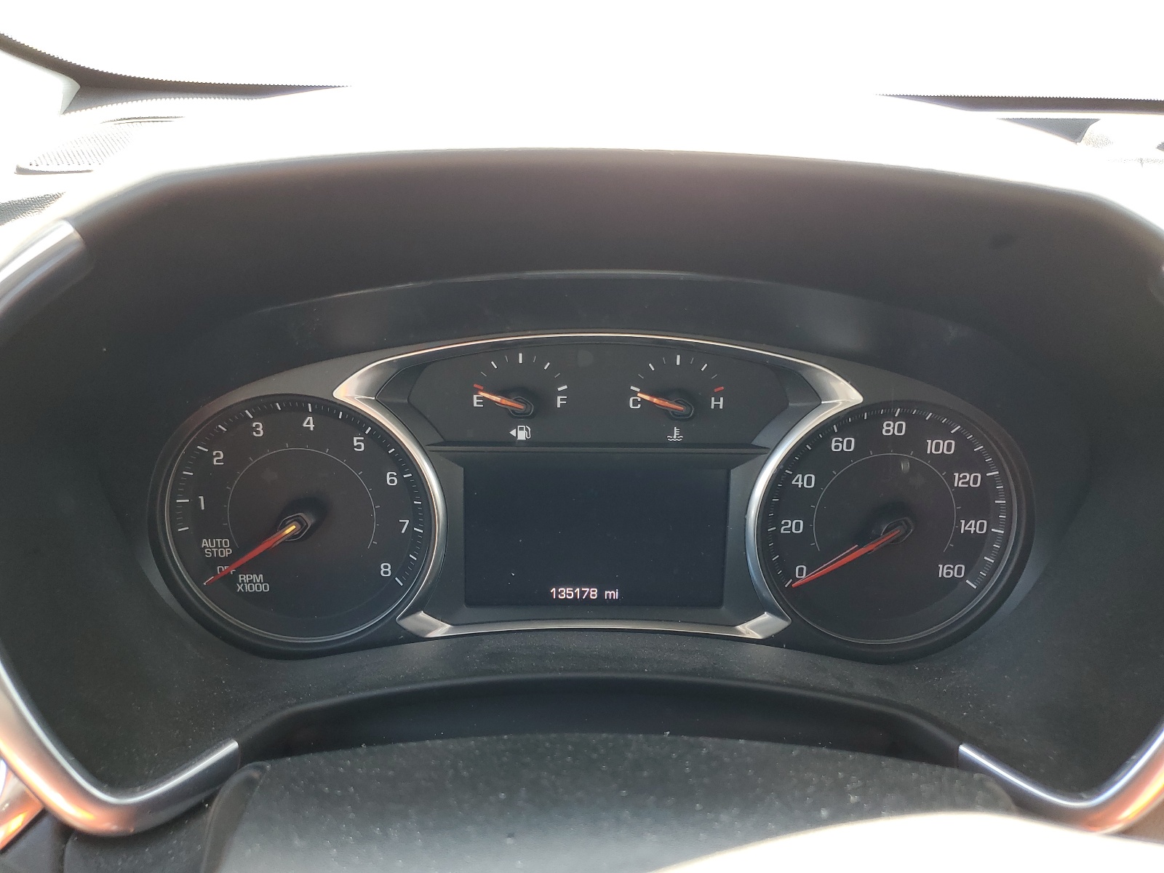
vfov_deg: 53.1
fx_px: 874
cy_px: 436
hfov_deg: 67.3
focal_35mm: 26
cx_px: 582
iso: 53
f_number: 1.5
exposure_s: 1/120
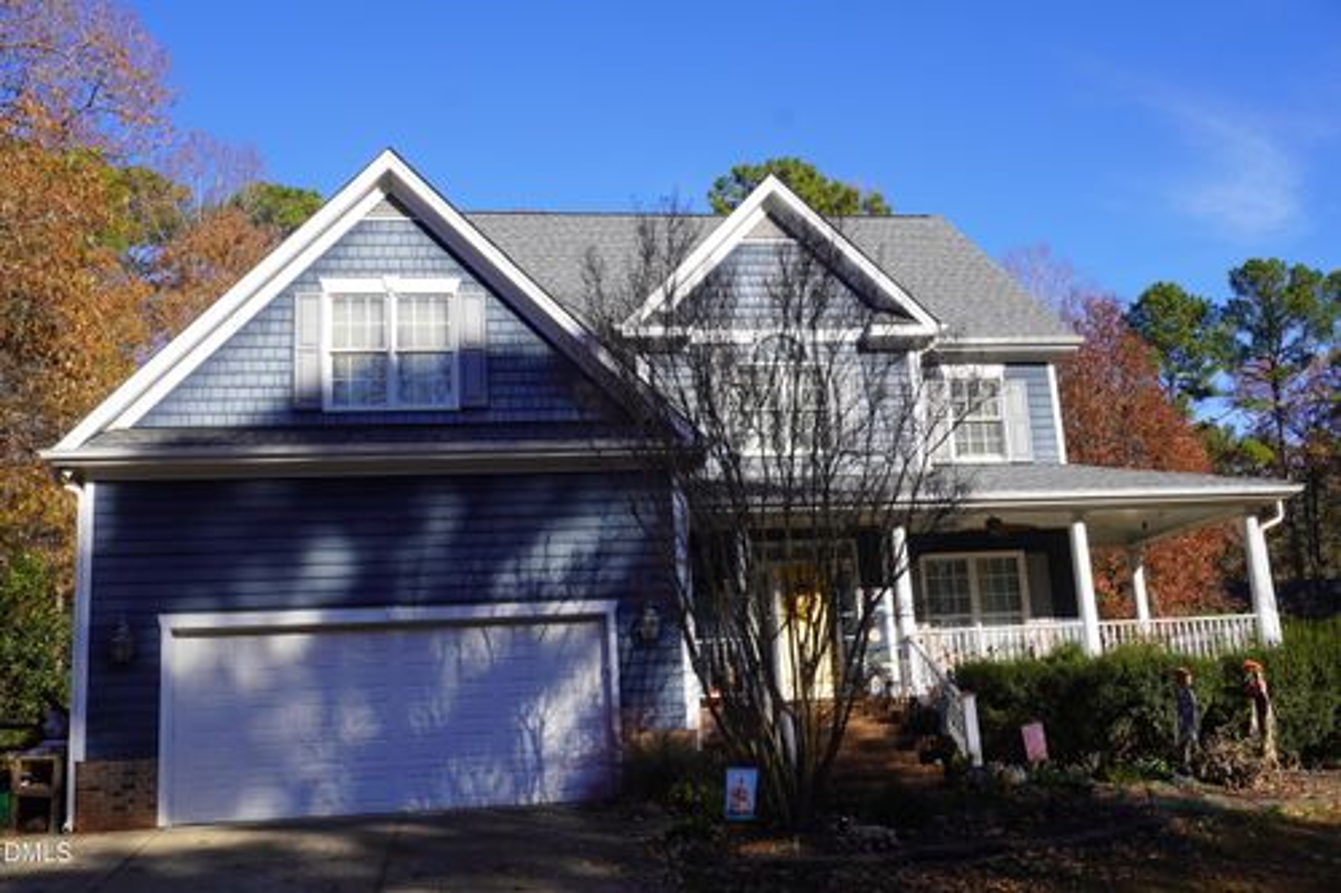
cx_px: 670
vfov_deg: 36.8
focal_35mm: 36
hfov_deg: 53.1
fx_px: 1340
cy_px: 446
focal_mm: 24
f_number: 9
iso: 100
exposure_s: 1/125
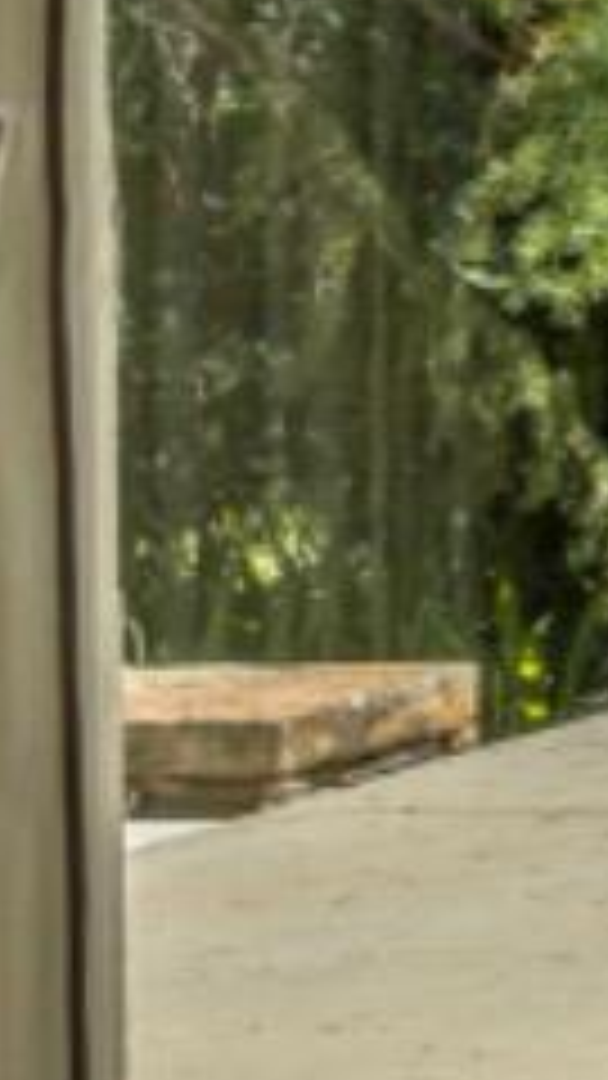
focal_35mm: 121
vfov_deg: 17.1
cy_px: -128
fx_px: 3476
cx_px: 3225
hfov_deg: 5.9
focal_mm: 18.5
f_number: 9
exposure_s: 1/250
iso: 250
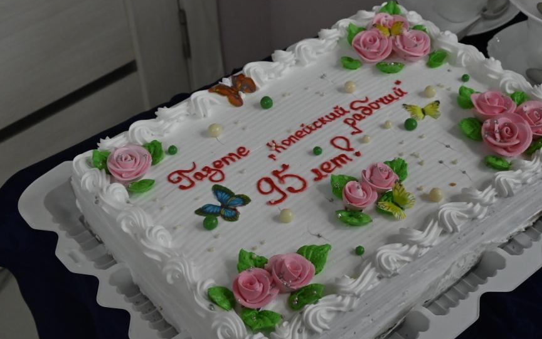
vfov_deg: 22.3
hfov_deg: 35.0
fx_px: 857
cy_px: 196
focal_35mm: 58
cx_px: 316
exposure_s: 1/200
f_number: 8
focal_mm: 32
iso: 3200
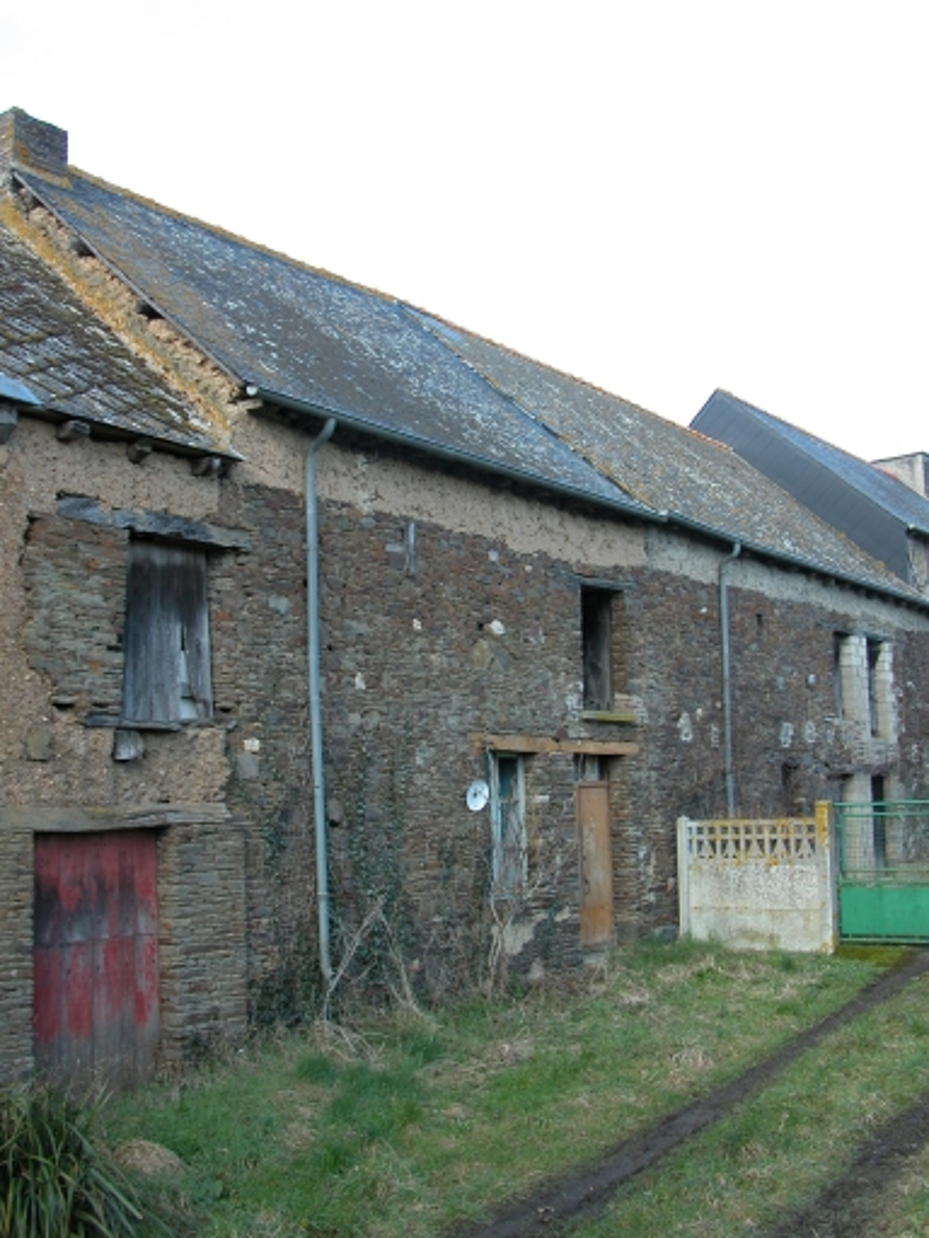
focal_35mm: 35
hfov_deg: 40.7
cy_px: 619
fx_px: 1252
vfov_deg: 52.6
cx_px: 464
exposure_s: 1/113
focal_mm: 8.9
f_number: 3.5
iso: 100
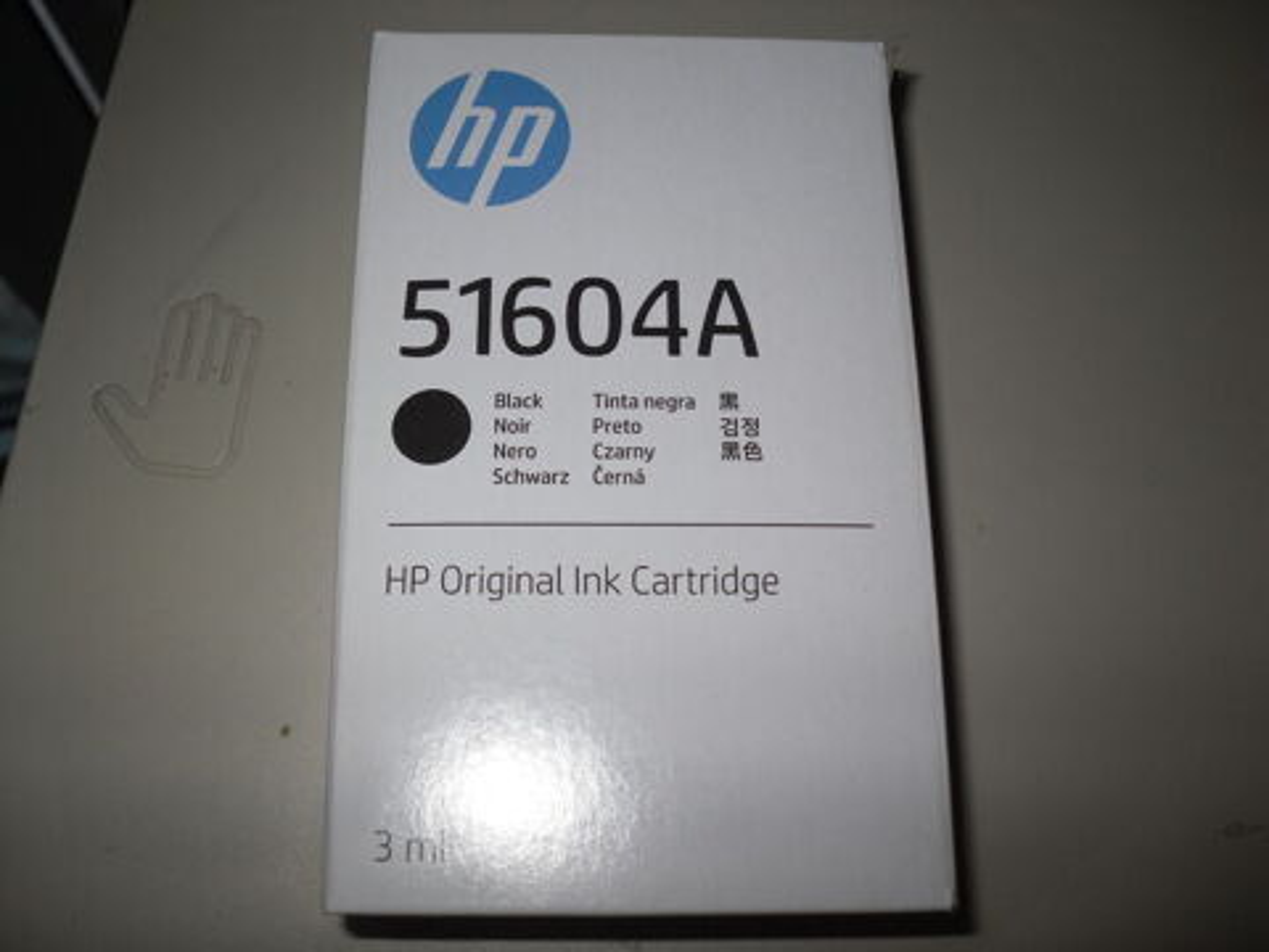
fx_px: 1283
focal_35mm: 35
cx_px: 634
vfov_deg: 40.7
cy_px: 476
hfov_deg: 52.6
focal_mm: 6.3
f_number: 7.6
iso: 80
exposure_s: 1/45
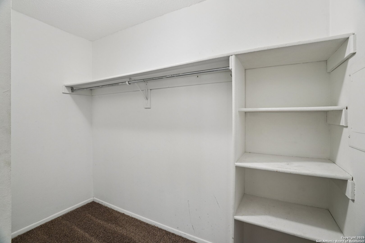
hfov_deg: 96.7
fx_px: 162
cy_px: 122
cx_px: 182
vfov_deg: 73.7
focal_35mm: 16
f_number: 8
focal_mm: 16
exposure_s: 1/3
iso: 400
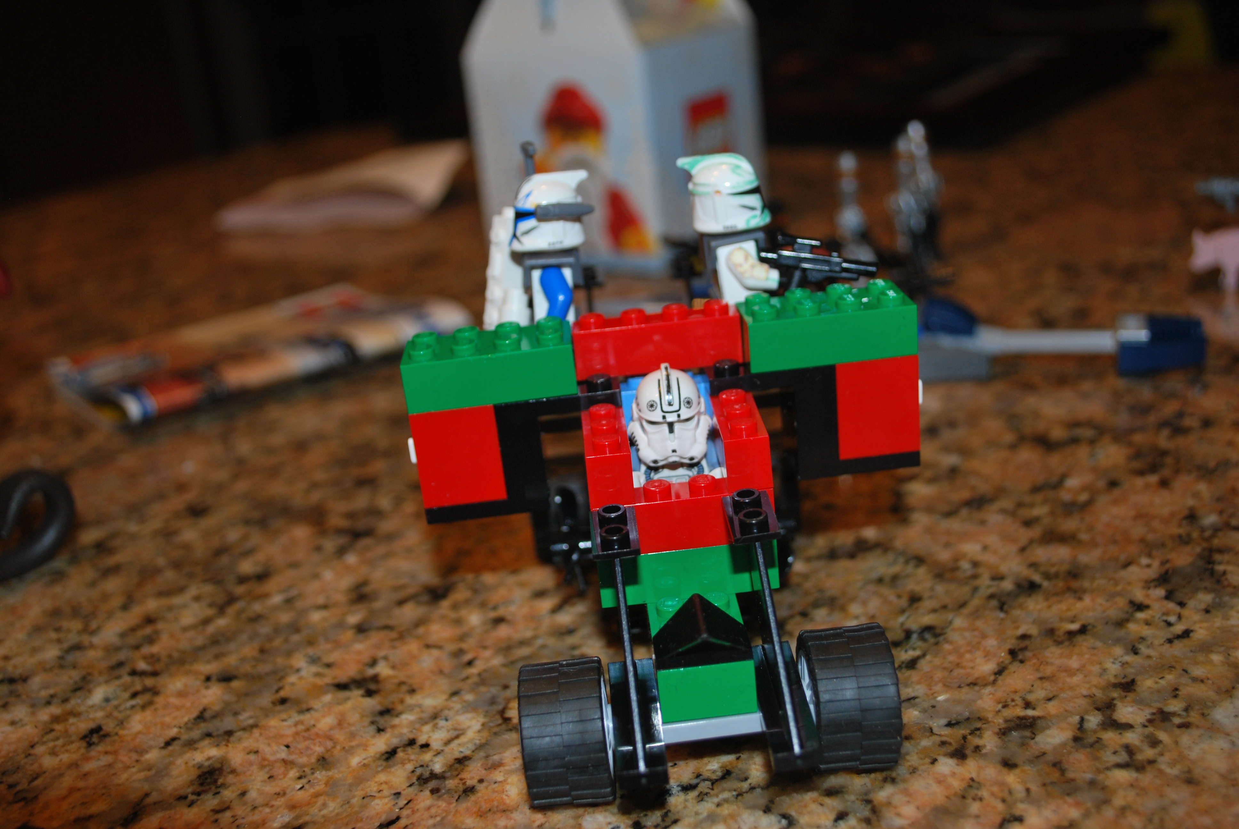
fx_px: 1344
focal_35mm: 39
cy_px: 414
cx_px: 620
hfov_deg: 49.5
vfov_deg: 34.3
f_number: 4.5
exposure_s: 1/60
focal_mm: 26
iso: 200
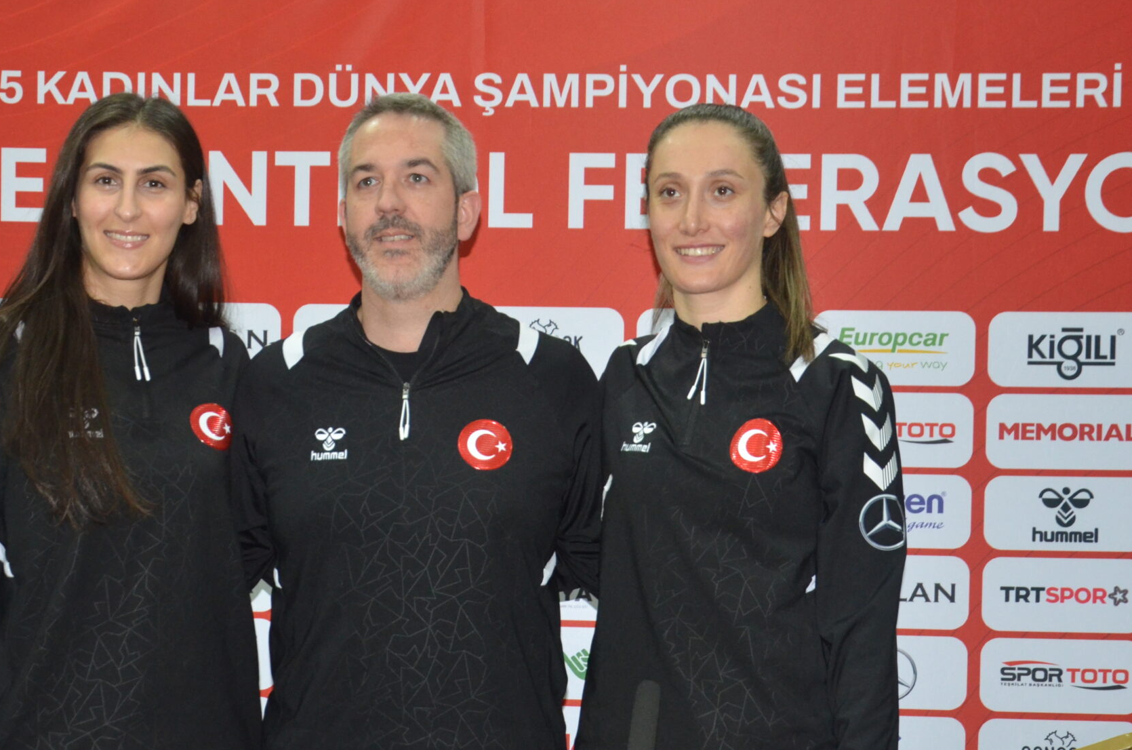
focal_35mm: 69
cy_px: 465
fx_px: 2165
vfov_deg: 19.6
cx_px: 511
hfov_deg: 29.3
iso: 1250
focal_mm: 30
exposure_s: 1/60
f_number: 5.6
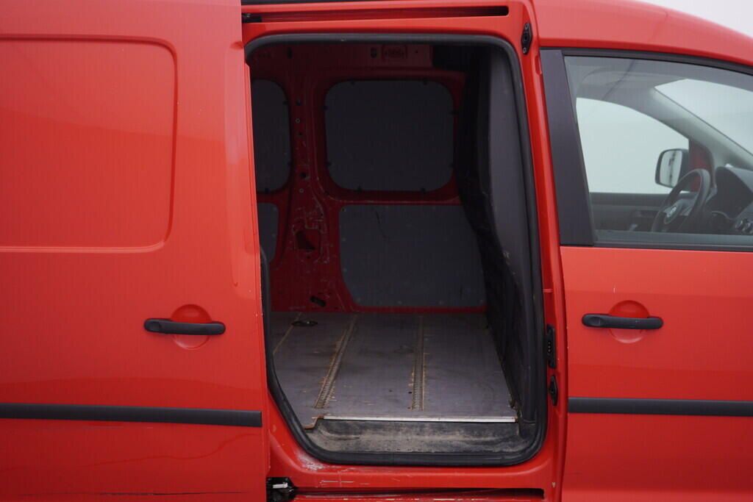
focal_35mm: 36
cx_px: 376
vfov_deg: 36.9
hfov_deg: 53.1
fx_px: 753
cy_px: 251
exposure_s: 1/60
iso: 125
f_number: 4
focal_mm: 24
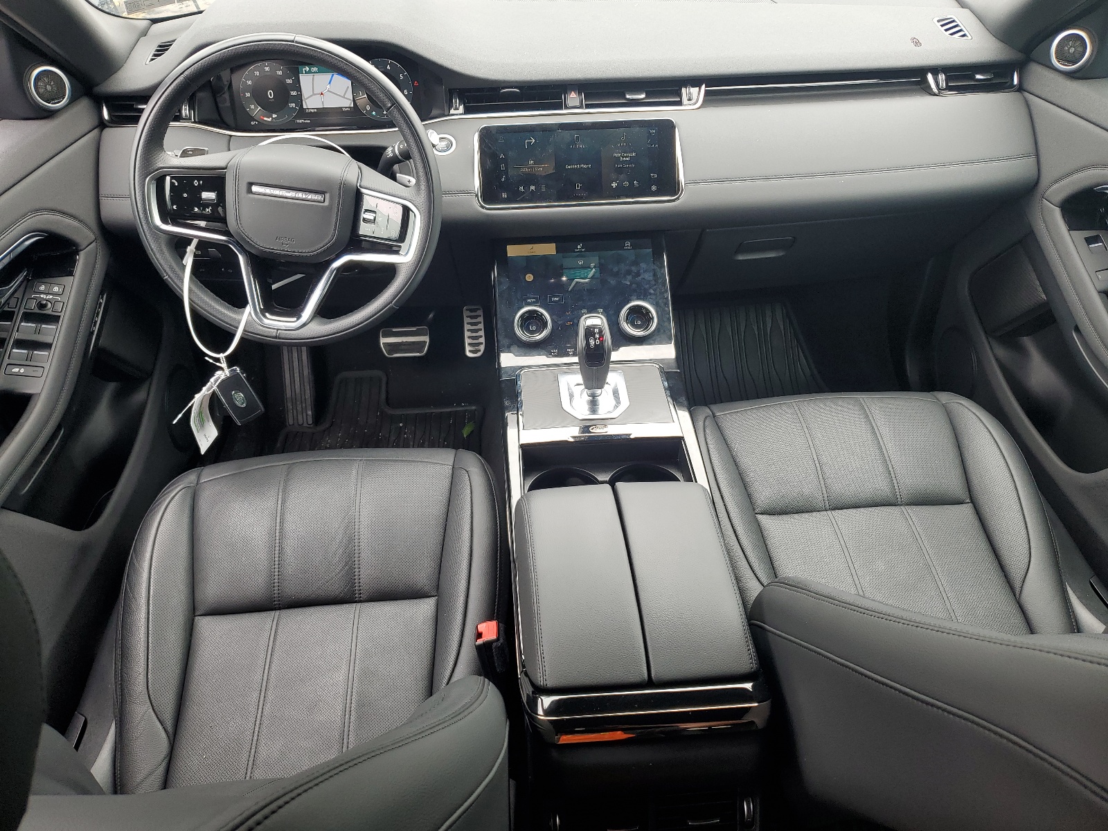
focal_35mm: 26
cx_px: 554
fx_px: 832
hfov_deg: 67.3
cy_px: 416
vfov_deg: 53.1
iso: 50
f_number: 1.5
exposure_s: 1/152
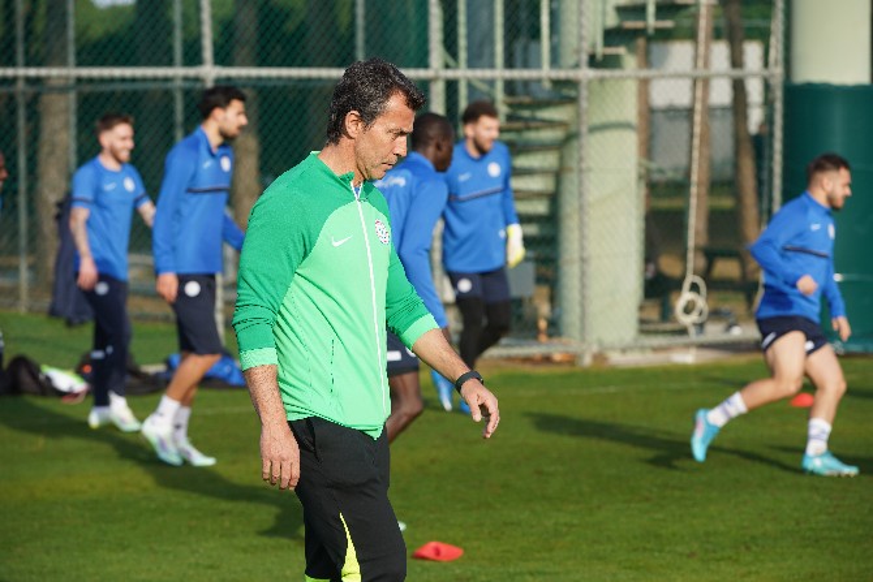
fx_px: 3444
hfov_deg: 14.4
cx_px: 436
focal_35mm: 142
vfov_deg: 9.7
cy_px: 291
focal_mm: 142
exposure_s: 1/320
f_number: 5.6
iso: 125
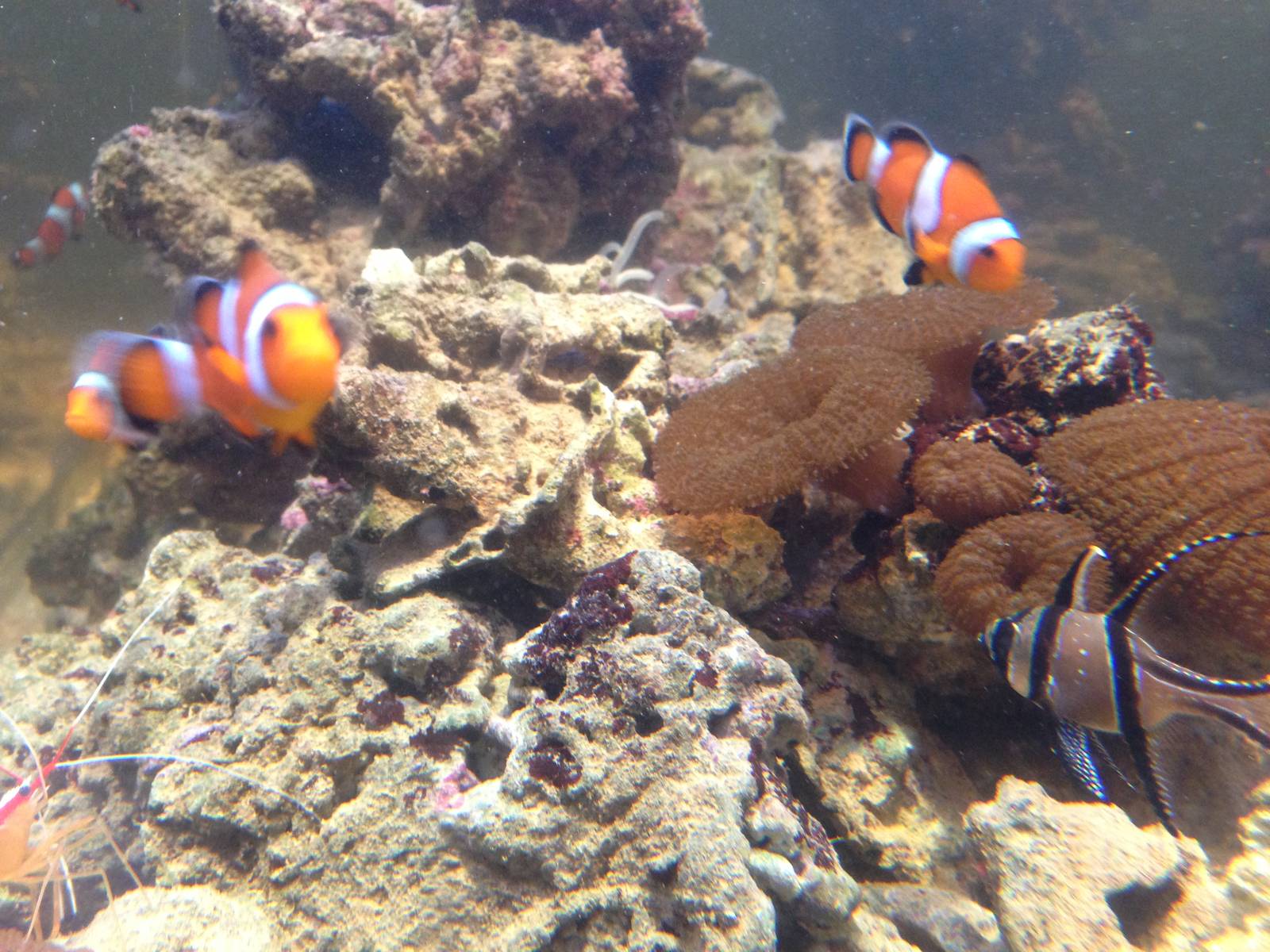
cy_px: 476
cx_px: 635
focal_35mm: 33
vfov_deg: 42.9
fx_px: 1211
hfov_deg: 55.4
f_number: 2.4
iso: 200
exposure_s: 1/20
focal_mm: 4.12
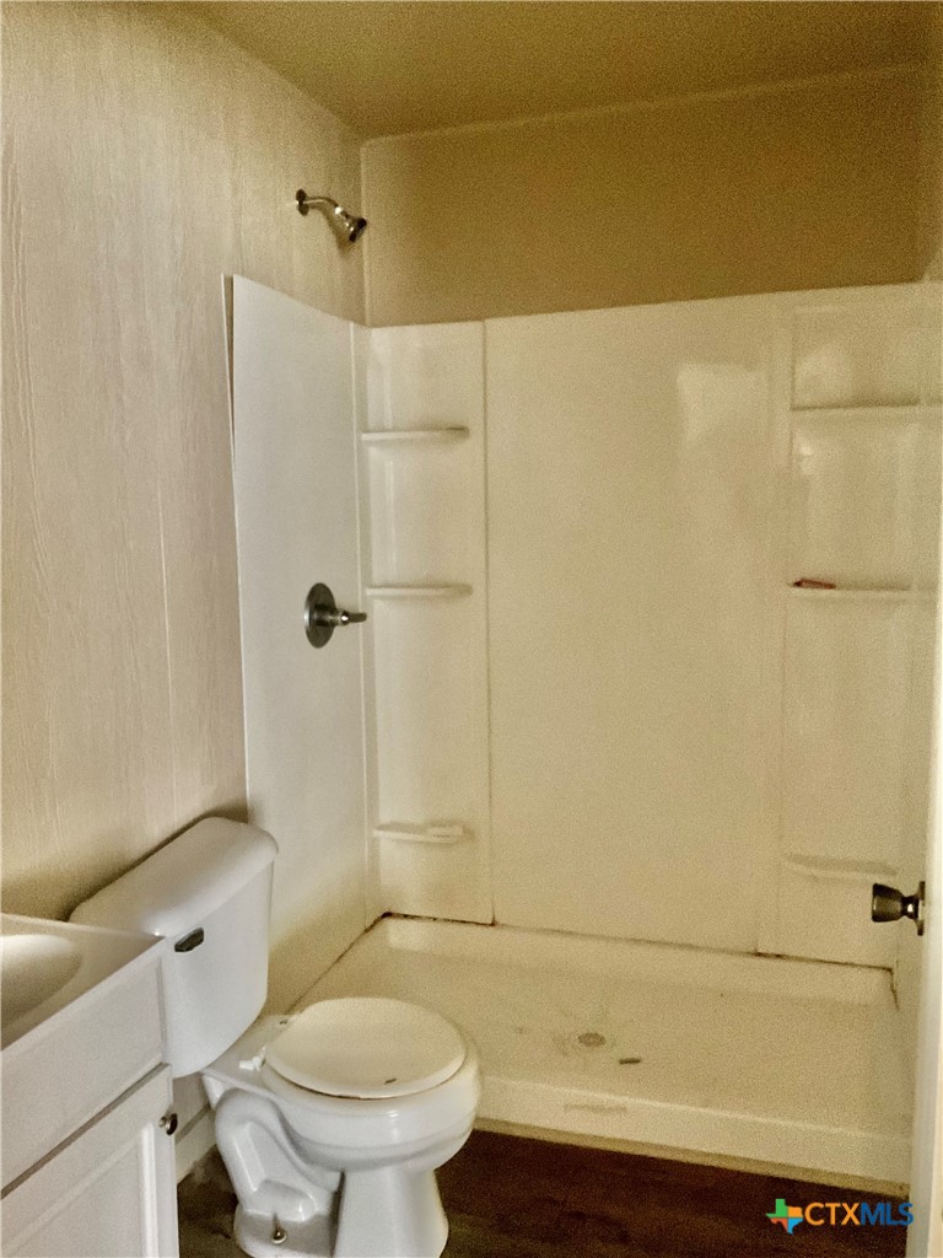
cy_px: 629
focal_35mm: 29
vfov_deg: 61.7
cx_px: 472
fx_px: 1053
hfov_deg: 48.2
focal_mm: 3
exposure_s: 1/20
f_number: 1.8
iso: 500
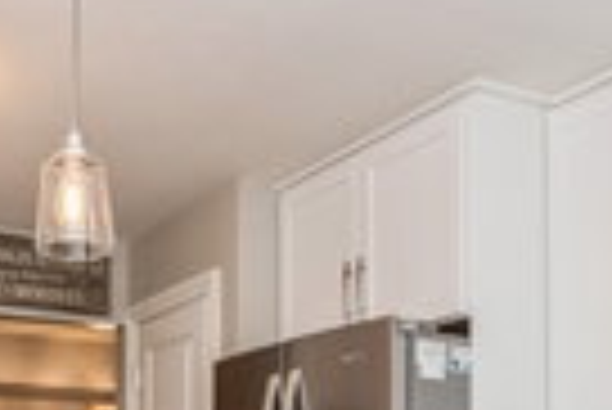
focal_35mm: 53
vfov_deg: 22.5
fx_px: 902
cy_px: 550
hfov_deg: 36.2
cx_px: 122
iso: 250
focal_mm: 10
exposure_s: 1/25
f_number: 7.1
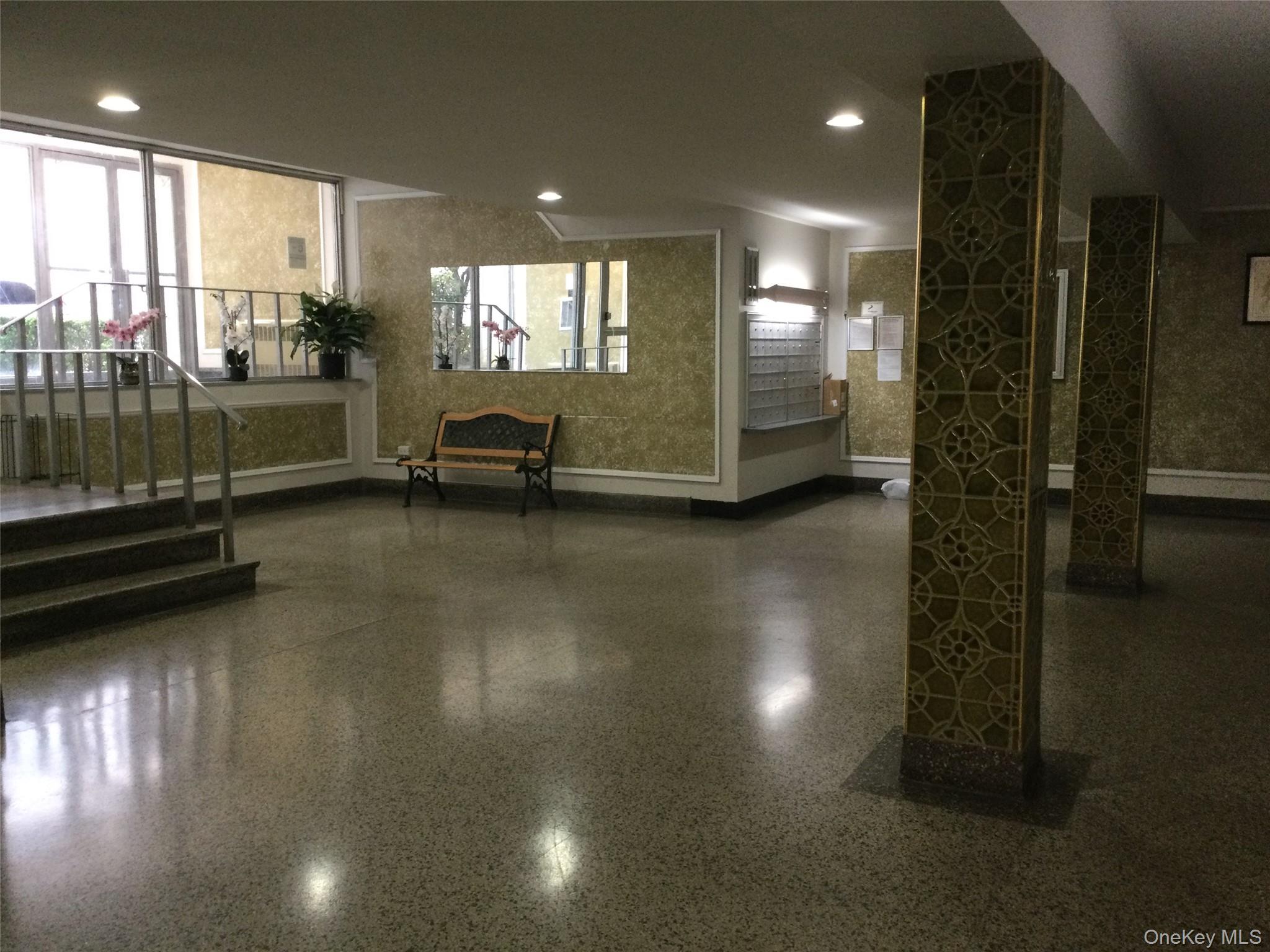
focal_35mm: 31
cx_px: 635
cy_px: 476
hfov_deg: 58.4
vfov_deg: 45.4
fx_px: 1137
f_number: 2.4
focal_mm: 3.3
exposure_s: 1/30
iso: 125
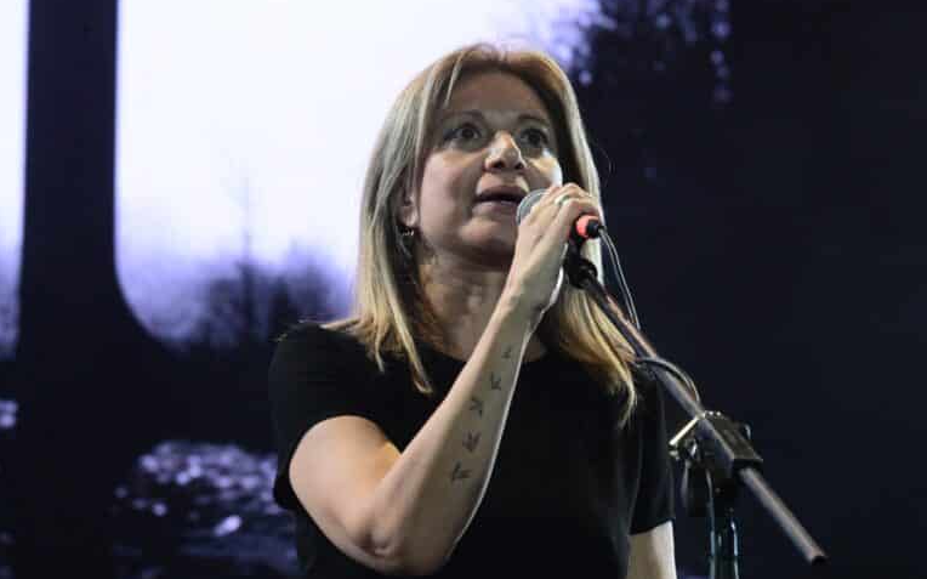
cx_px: 462
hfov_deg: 10.2
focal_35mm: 205
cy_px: 284
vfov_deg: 6.4
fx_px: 5178
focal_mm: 200
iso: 8000
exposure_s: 1/400
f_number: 10
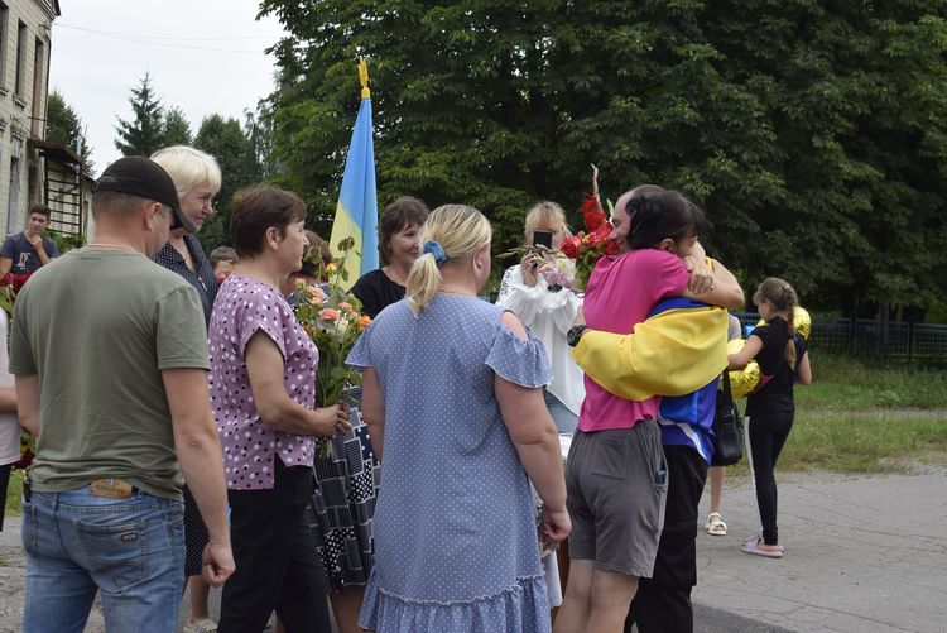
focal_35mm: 51
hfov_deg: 38.9
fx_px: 1342
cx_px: 474
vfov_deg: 26.5
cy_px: 316
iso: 200
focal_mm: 34
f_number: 9
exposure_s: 1/320
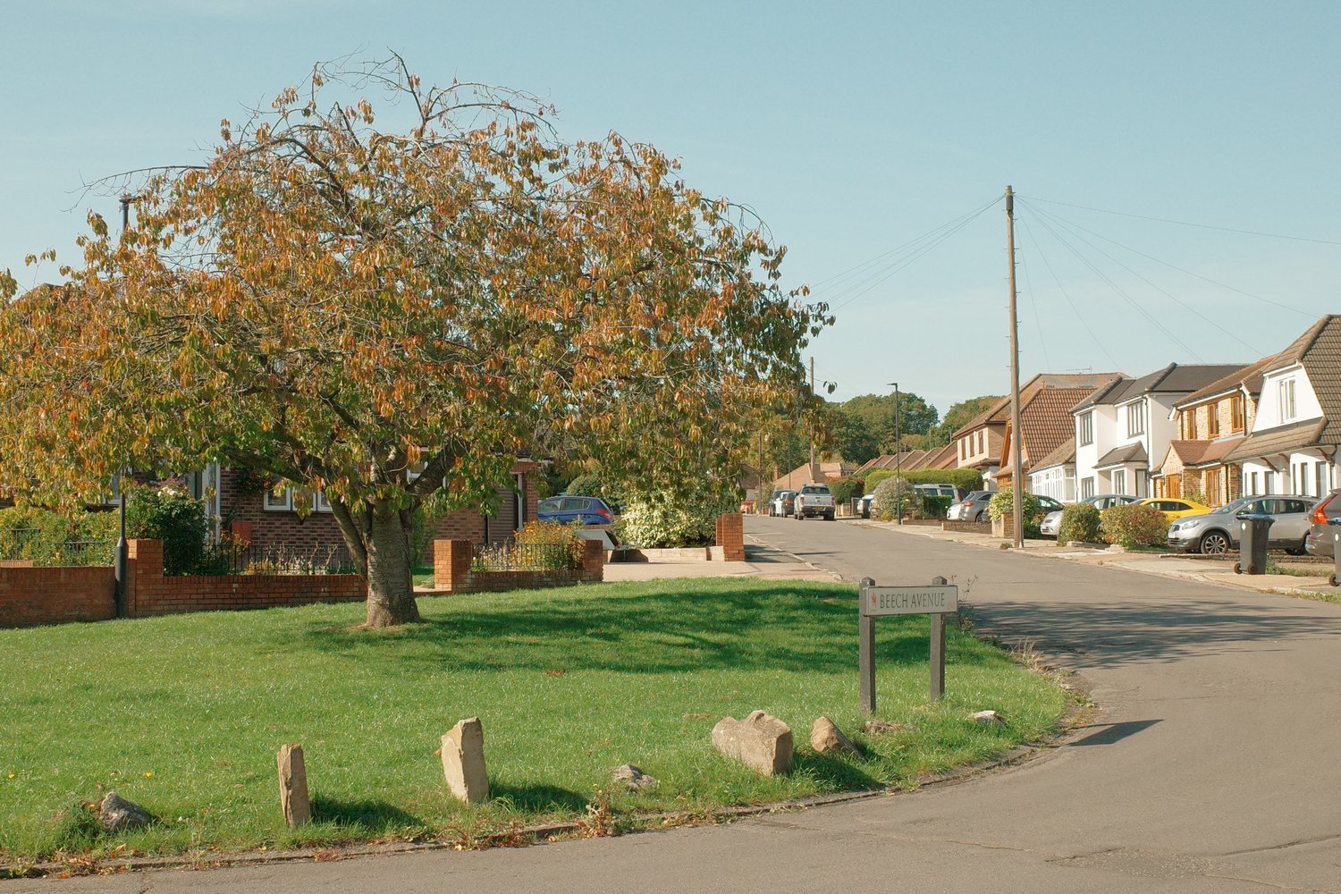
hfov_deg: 39.6
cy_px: 447
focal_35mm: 50
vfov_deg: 27.0
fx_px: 1862
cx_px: 670
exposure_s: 1/800
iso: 200
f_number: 5.6
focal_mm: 18.3
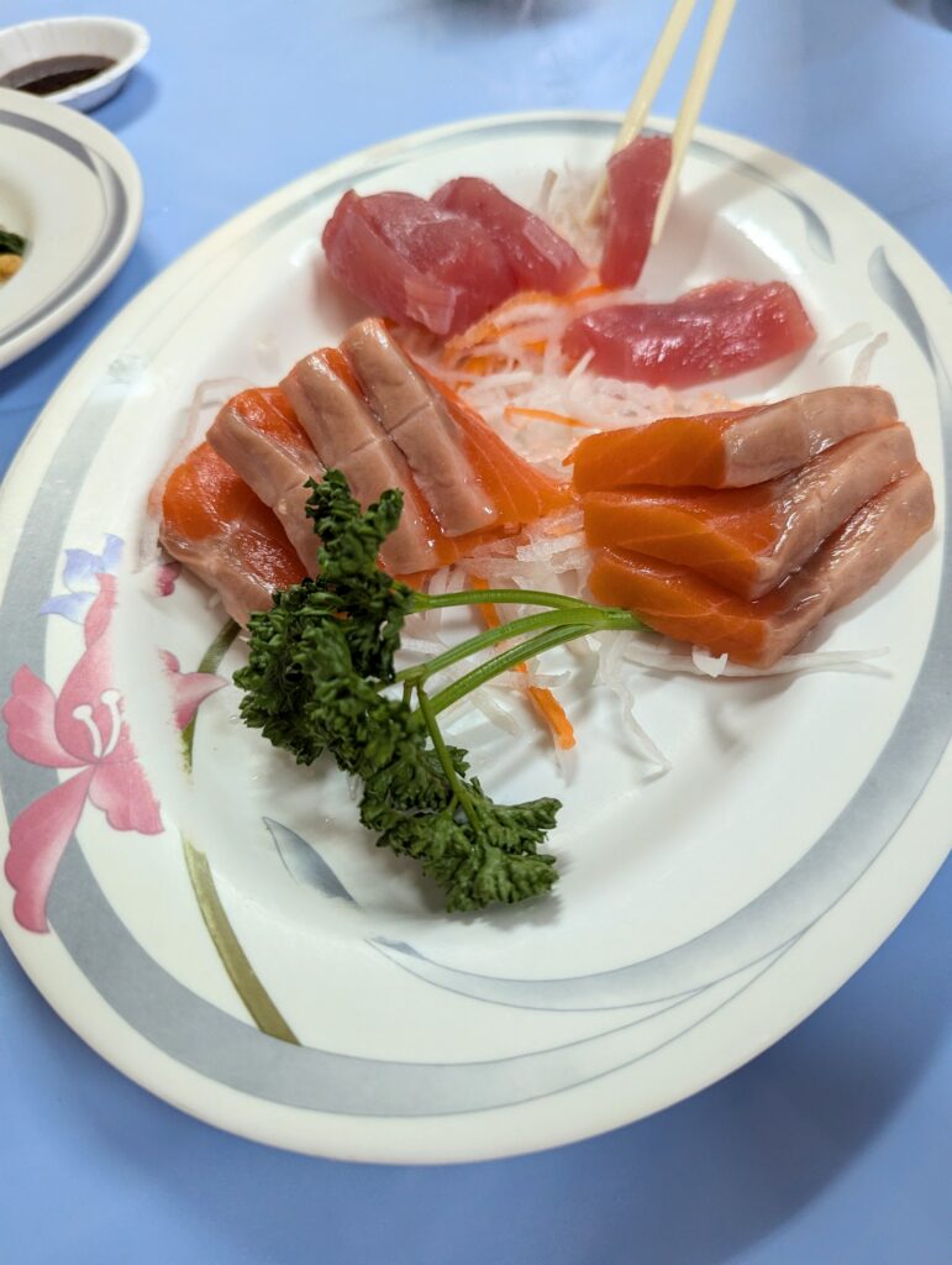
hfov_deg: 56.9
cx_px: 476
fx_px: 878
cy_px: 632
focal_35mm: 24
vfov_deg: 71.5
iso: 649
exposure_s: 1/120
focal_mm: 6.81
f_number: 1.85
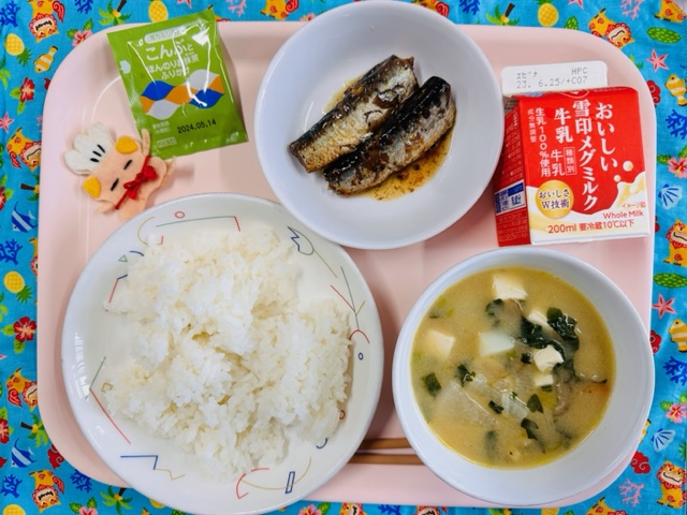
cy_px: 258
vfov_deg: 56.8
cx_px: 344
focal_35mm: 24
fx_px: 476
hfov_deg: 71.6
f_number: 1.78
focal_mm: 6.86
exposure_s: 1/121
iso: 100
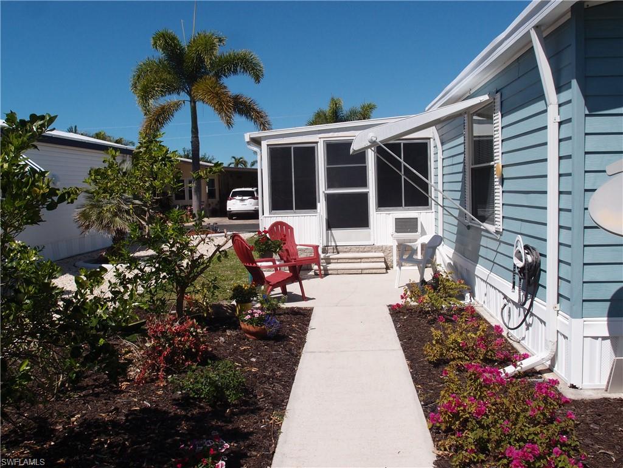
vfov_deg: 46.8
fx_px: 540
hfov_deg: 60.0
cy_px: 234
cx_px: 312
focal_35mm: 30
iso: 100
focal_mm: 6.48
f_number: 5
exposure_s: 1/1000
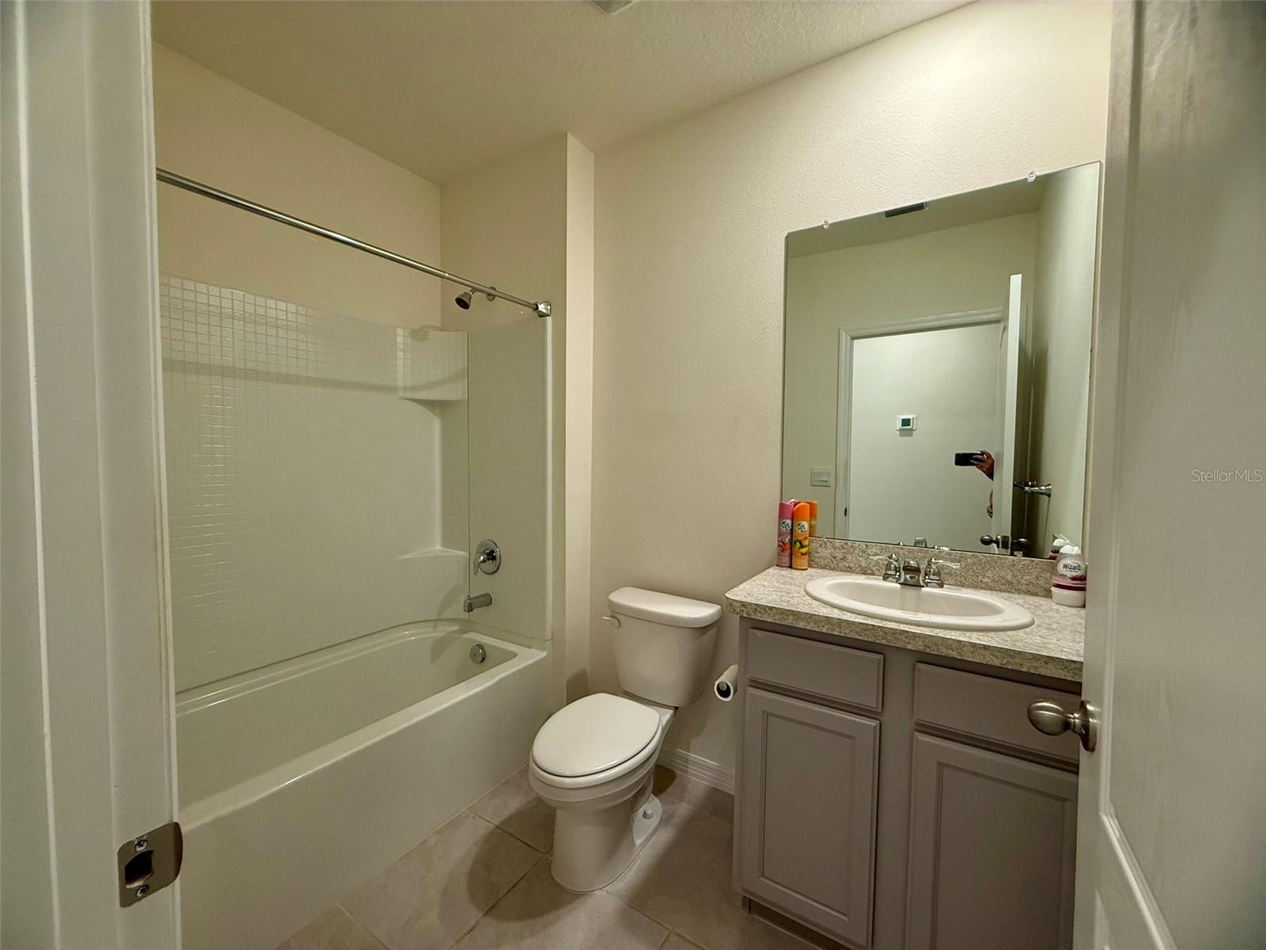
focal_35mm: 14
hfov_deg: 102.1
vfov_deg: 85.7
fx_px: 512
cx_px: 633
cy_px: 475
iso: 320
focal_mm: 2.22
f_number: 2.2
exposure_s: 1/120
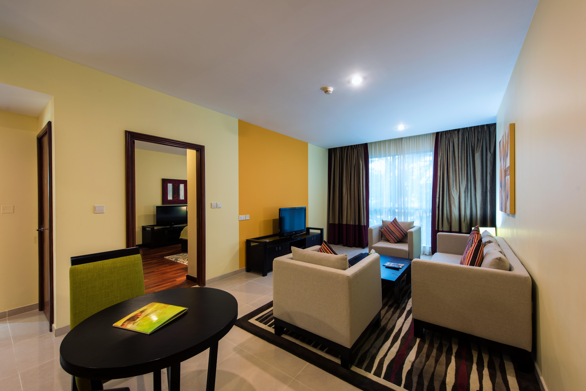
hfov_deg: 104.2
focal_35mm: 14
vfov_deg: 81.2
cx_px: 293
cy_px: 196
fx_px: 228
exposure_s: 2.5
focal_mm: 14
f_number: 8
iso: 100
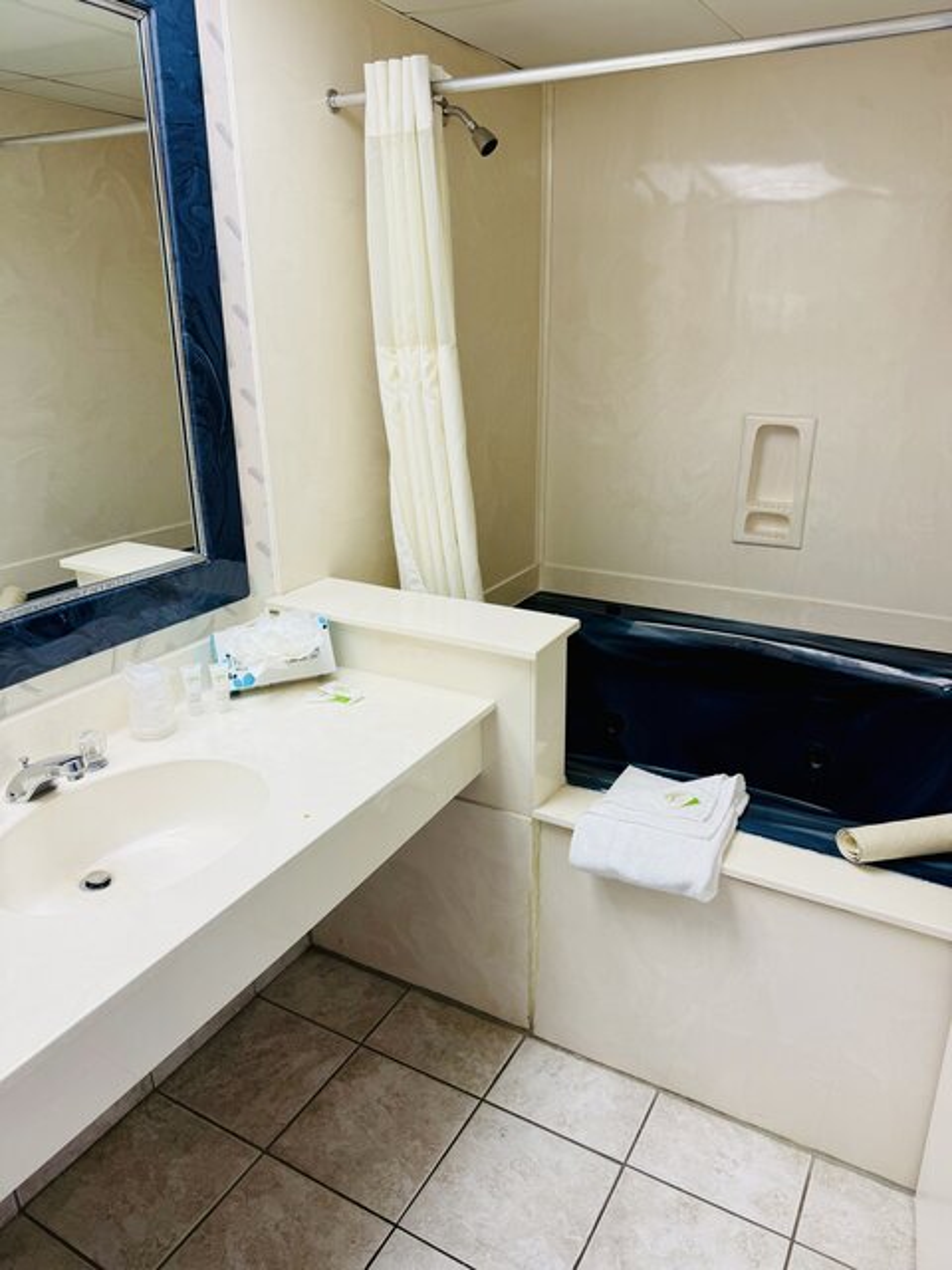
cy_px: 635
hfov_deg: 56.8
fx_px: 880
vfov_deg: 71.6
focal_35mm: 24
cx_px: 476
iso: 80
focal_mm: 6.76
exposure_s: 1/355
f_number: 1.78
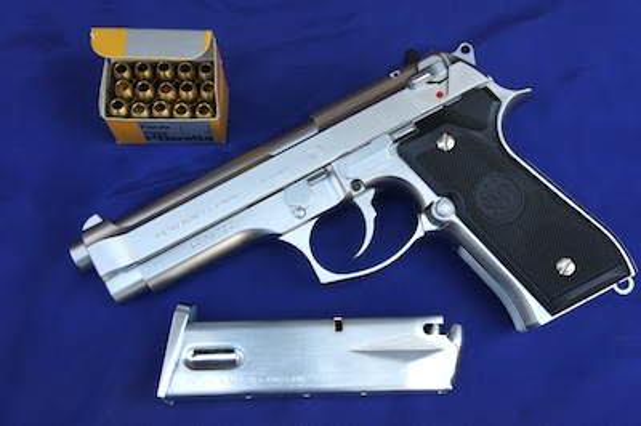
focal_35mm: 42
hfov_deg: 46.4
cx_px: 320
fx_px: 747
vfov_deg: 31.8
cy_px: 213
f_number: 5.6
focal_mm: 28
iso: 200
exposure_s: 1/100
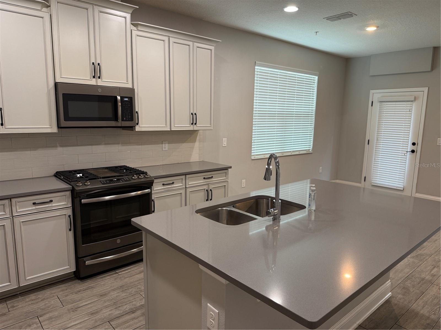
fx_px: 306
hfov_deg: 71.6
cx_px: 220
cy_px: 165
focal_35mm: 24
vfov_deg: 56.8
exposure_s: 1/60
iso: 125
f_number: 1.78
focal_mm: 6.76
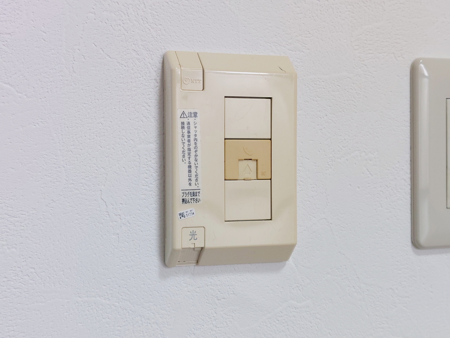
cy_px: 169
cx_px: 225
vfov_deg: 56.8
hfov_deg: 71.6
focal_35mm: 24
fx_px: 312
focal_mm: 5.23
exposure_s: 1/60
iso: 160
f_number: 1.8
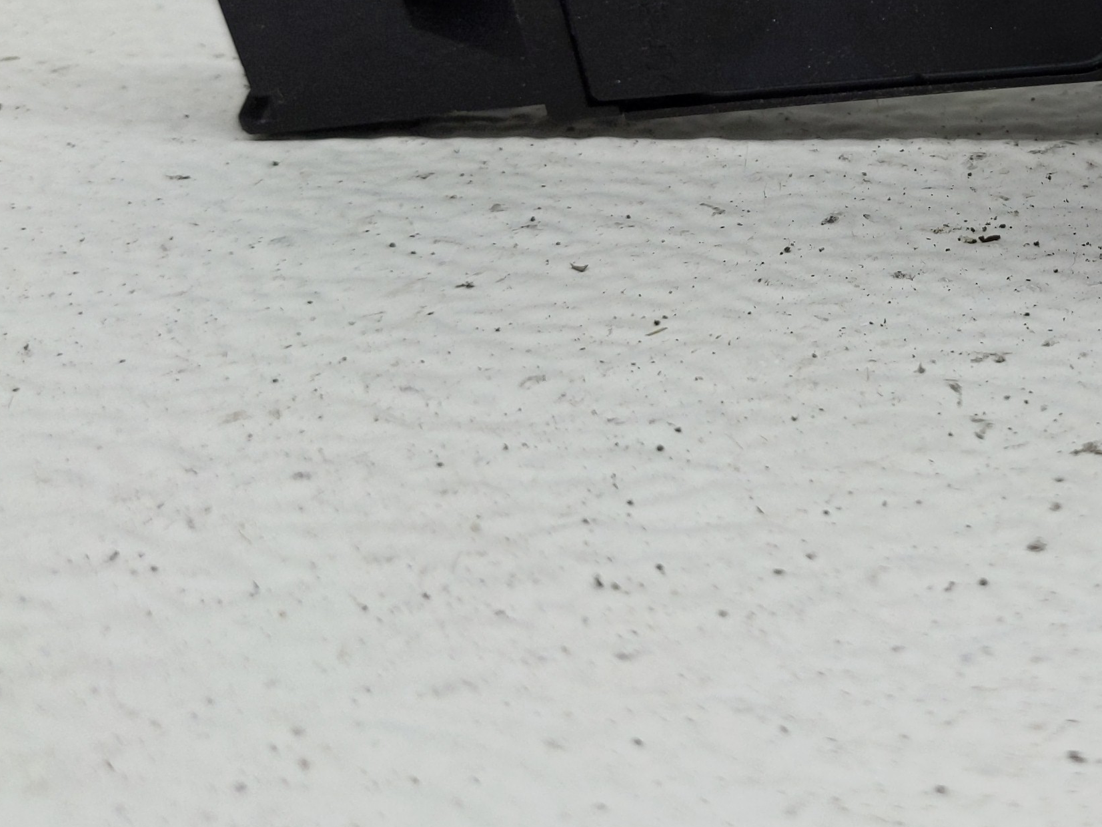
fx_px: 1942
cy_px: -35
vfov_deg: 22.9
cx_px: 1133
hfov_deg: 29.3
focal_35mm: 61
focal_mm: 4.38
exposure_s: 1/120
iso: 67
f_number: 1.73
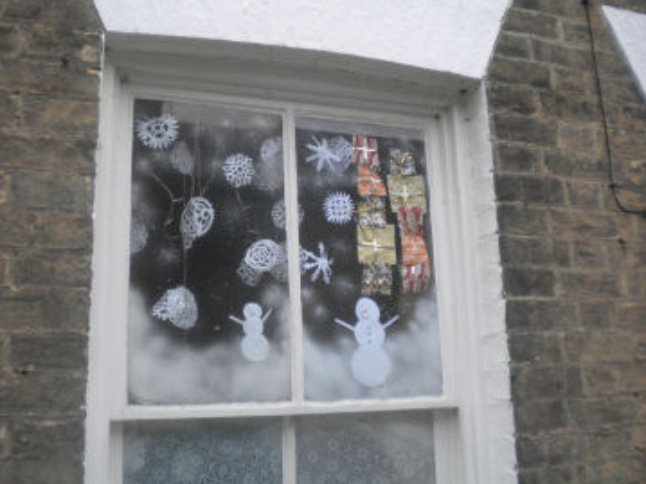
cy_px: 222
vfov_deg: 35.9
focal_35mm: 40
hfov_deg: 46.7
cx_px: 292
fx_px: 746
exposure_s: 1/150
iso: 80
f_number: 3.1
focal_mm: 6.3
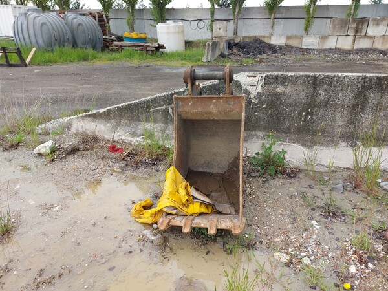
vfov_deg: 56.8
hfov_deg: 71.6
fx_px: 269
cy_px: 146
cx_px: 194
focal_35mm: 24
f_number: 1.8
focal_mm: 5.23
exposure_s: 1/180
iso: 32
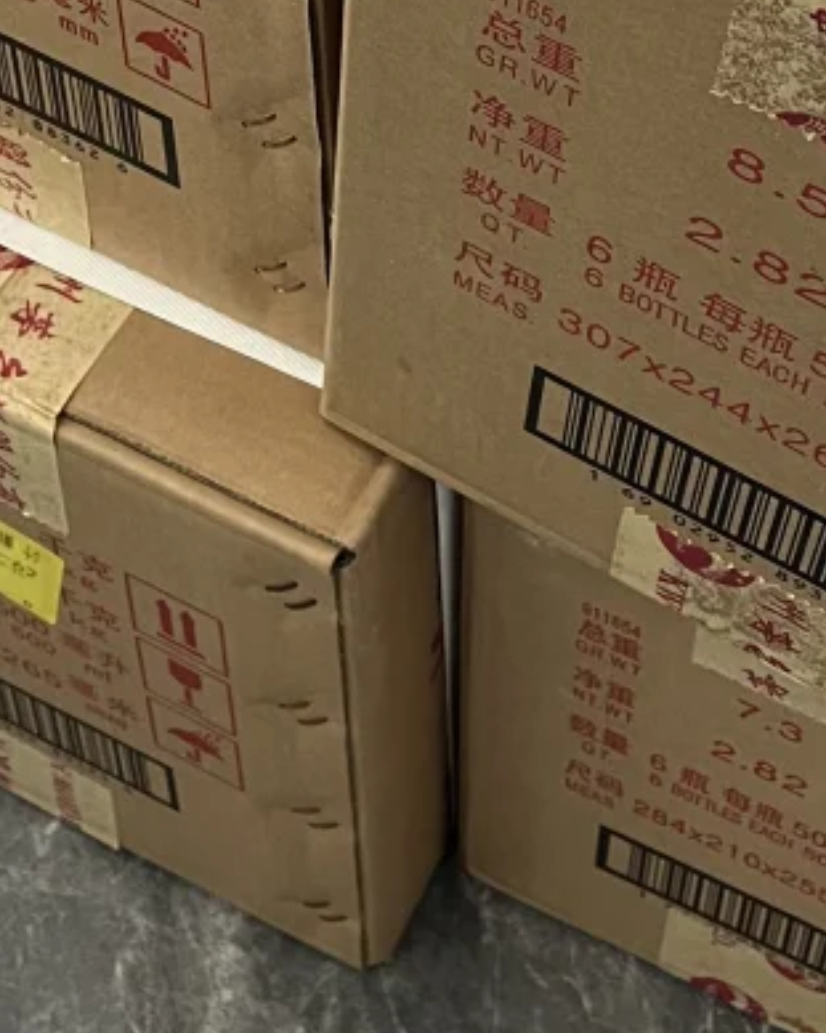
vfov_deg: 19.2
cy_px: -228
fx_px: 2874
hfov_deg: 16.3
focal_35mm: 94
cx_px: 624
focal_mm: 5.1
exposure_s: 1/60
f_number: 1.6
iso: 160
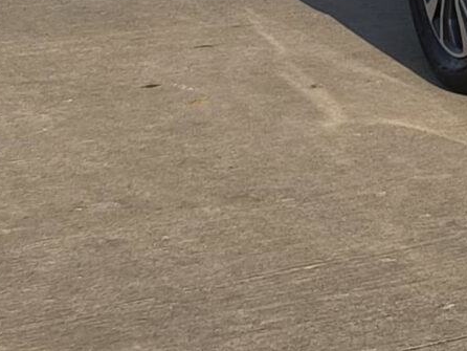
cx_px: 1326
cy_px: -217
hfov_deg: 10.9
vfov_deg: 10.7
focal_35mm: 132
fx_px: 1782
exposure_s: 1/2663
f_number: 1.6
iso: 50
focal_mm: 6.57
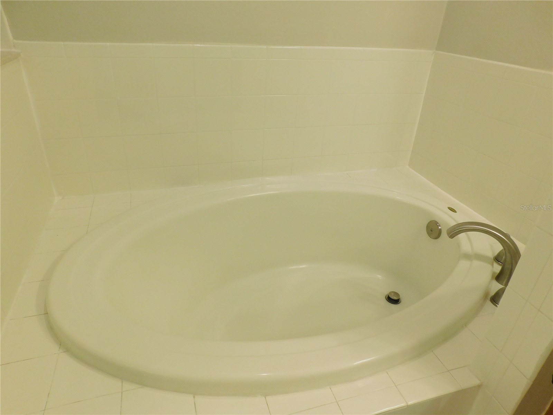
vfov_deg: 58.9
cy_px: 208
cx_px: 276
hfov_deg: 73.9
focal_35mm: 23
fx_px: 367
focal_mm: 4
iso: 125
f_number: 3
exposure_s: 1/60
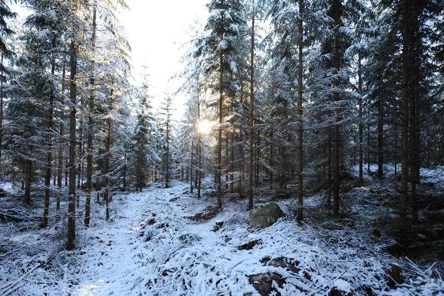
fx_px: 247
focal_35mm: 20
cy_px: 148
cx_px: 222
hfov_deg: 84.0
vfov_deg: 61.9
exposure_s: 1/80
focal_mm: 20
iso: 200
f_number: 4.5
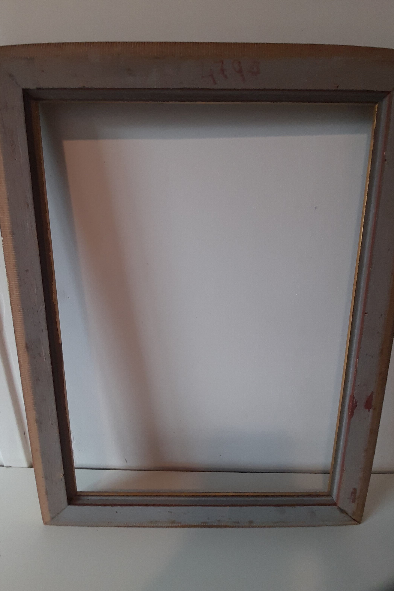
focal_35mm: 14
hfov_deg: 81.2
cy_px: 287
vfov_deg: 104.2
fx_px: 230
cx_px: 198
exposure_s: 1/40
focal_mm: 1.42
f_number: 2.2
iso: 100
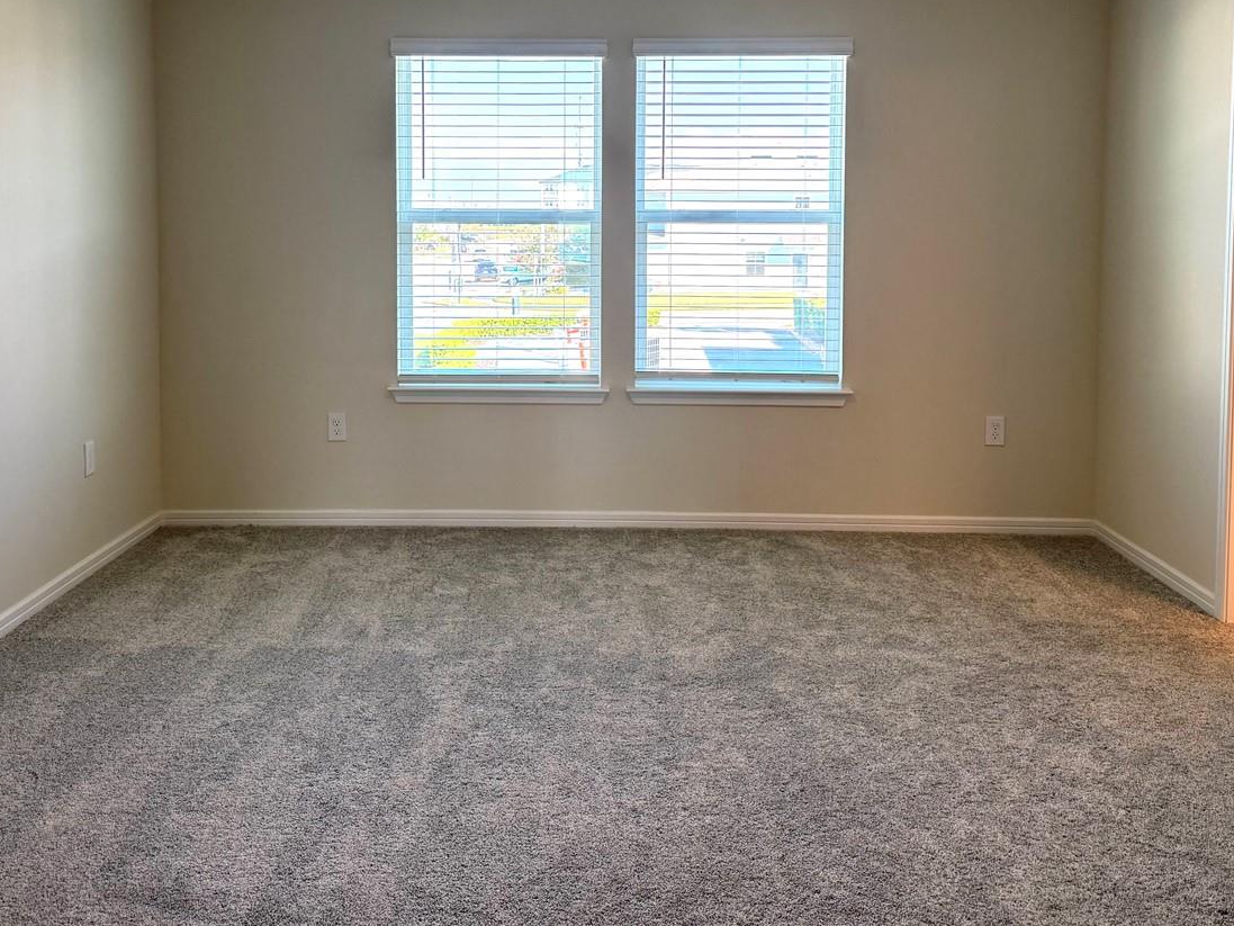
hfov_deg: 52.6
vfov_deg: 40.0
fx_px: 1248
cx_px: 577
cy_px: 281
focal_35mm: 35
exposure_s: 1/234
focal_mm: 6.76
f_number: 1.78
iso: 125
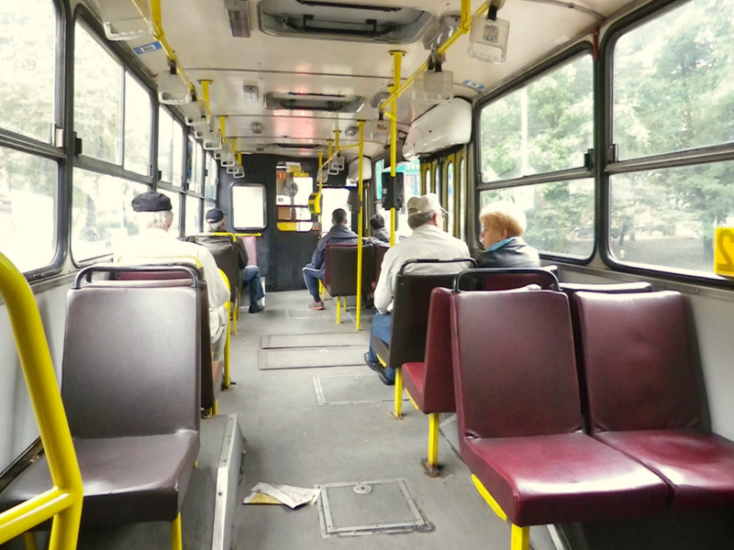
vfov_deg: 54.9
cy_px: 275
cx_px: 367
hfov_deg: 69.4
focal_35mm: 25
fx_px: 530
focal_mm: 4.5
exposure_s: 1/8
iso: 200
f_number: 3.5
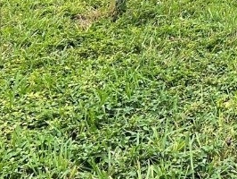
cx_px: 381
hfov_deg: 17.2
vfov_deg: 13.8
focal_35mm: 100
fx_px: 685
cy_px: -95
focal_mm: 5.7
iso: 50
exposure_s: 1/473
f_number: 1.5
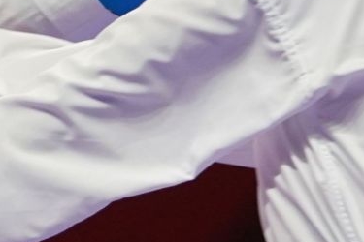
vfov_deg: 0.8
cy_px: 24
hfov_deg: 1.2
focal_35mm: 1771
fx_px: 17905
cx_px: 140
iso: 2500
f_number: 4
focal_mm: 246
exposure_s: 1/1000
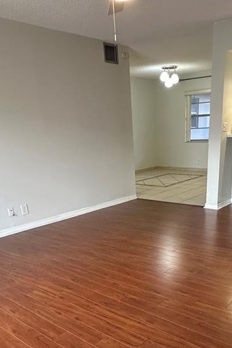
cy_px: 271
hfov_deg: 39.8
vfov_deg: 53.9
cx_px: 143
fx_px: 319
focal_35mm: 33
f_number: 2.2
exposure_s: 1/60
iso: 200
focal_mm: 2.22
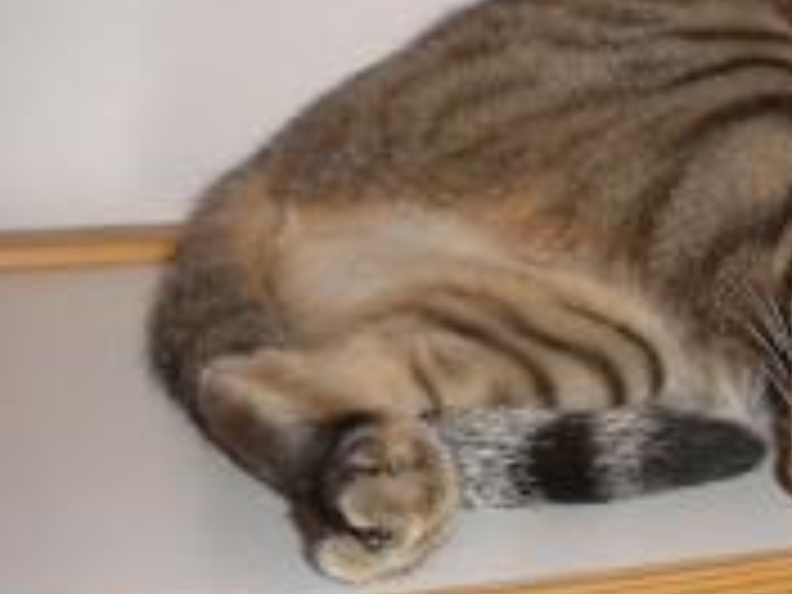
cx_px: 709
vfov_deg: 17.4
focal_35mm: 85
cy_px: 266
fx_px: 1945
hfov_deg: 22.5
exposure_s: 1/30
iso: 400
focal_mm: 7.4
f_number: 4.9
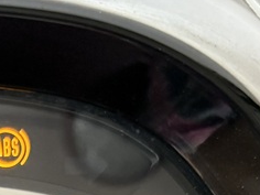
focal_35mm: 141
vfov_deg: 9.1
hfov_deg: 13.0
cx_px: -170
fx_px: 1059
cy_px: 524
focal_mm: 5.96
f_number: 1.6
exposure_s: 1/60
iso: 200
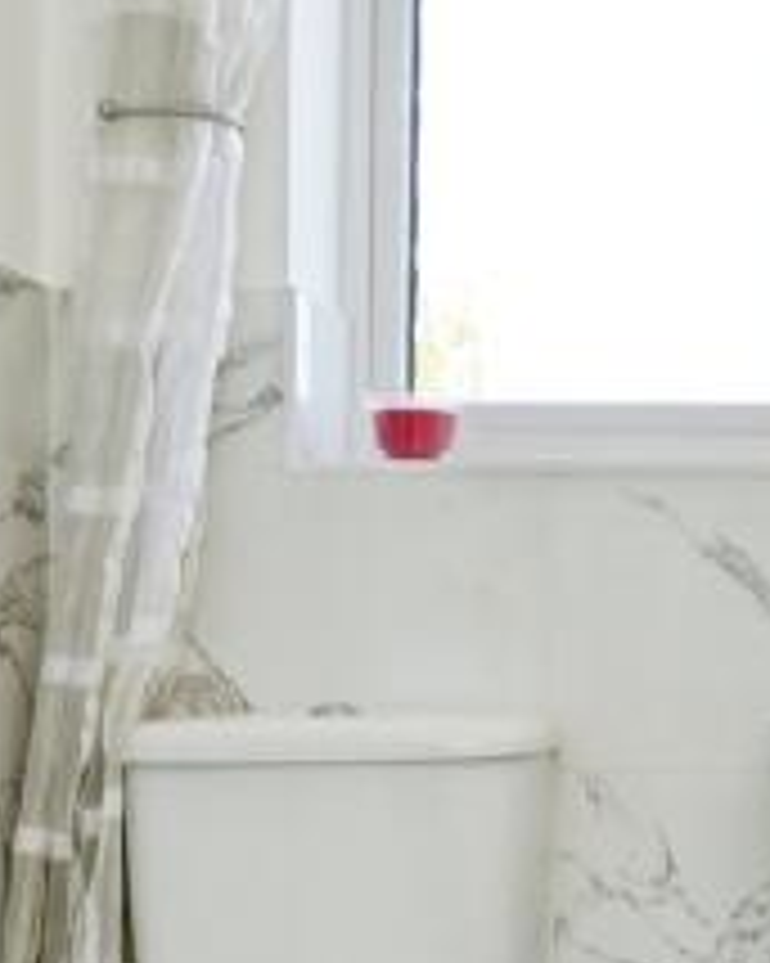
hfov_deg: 19.7
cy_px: 727
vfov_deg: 26.1
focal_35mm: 72
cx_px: 968
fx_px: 2052
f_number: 8
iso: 2000
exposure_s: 1/250
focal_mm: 16
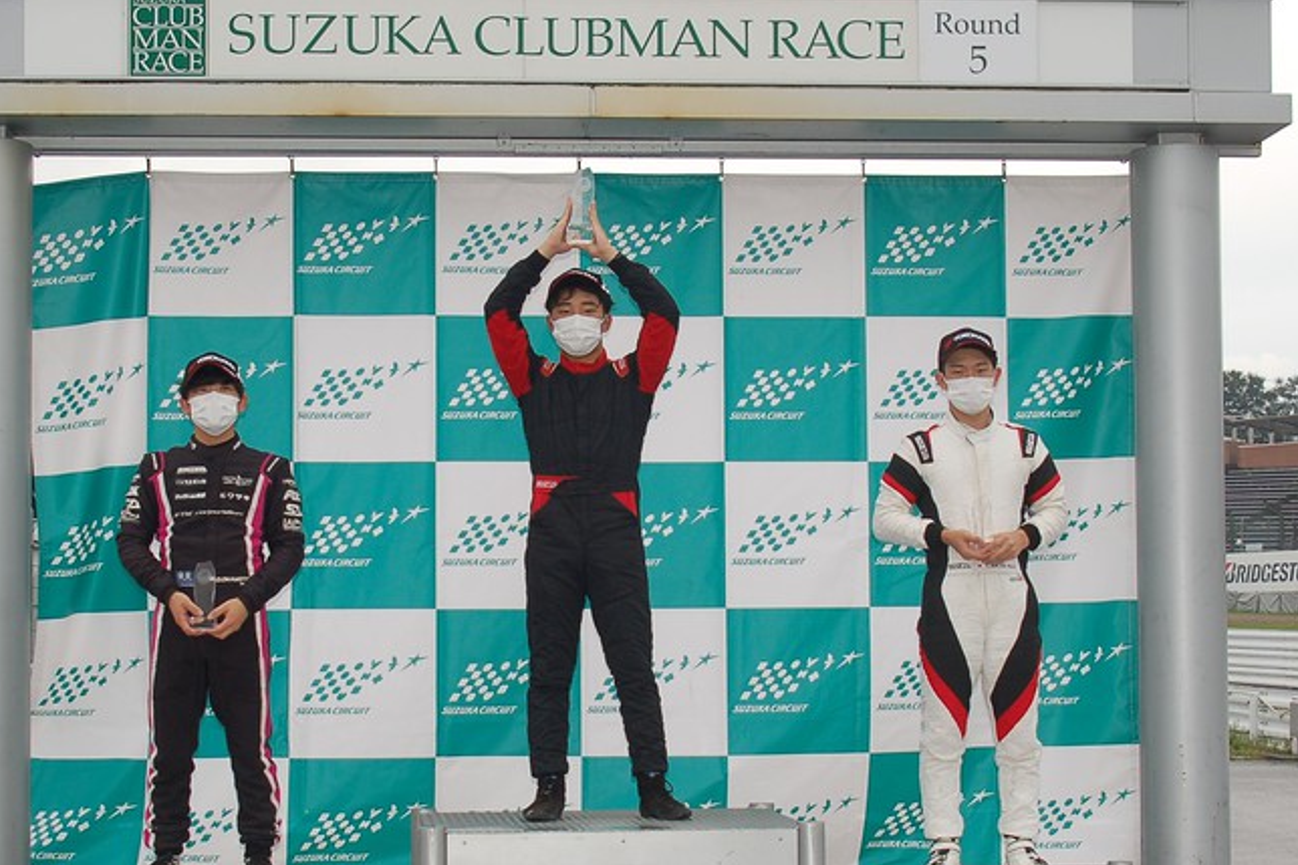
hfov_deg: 35.0
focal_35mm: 57
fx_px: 2055
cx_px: 576
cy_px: 480
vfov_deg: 23.8
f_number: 8
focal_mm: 34
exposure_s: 1/250
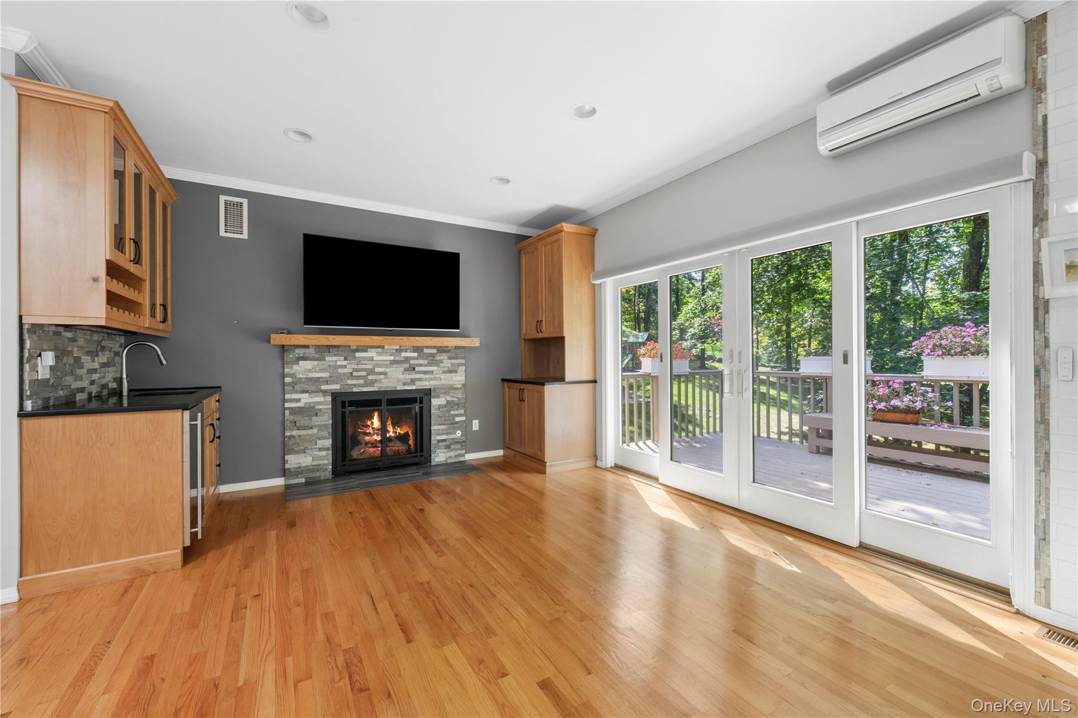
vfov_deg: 77.3
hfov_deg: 100.4
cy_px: 359
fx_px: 449
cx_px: 539
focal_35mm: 15
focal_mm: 15
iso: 100
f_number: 13
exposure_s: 1/2
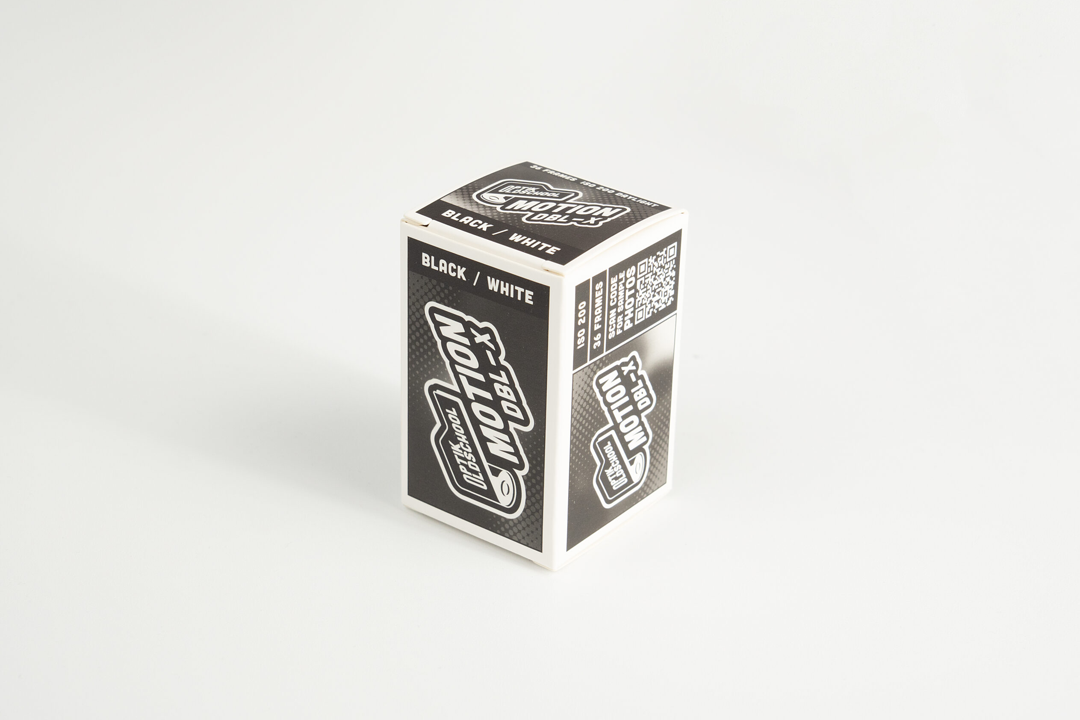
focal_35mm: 76
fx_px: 2280
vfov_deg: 17.9
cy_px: 363
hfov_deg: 26.7
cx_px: 534
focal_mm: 50
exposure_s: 1/30
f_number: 10
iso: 400
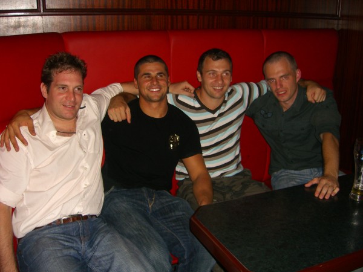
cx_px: 182
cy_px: 136
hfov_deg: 49.0
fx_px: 398
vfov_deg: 37.7
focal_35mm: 38
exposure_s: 1/60
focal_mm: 7.9
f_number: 2.8
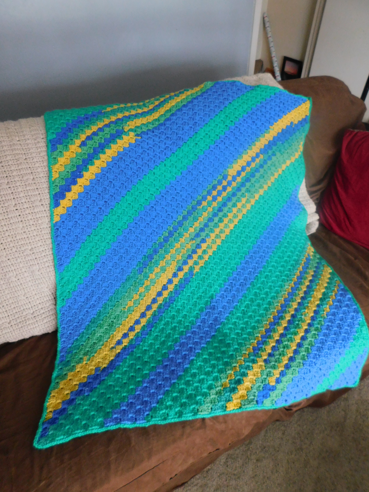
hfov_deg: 58.9
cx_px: 184
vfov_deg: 73.9
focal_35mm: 23
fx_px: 327
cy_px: 246
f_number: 3
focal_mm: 4
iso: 400
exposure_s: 1/15
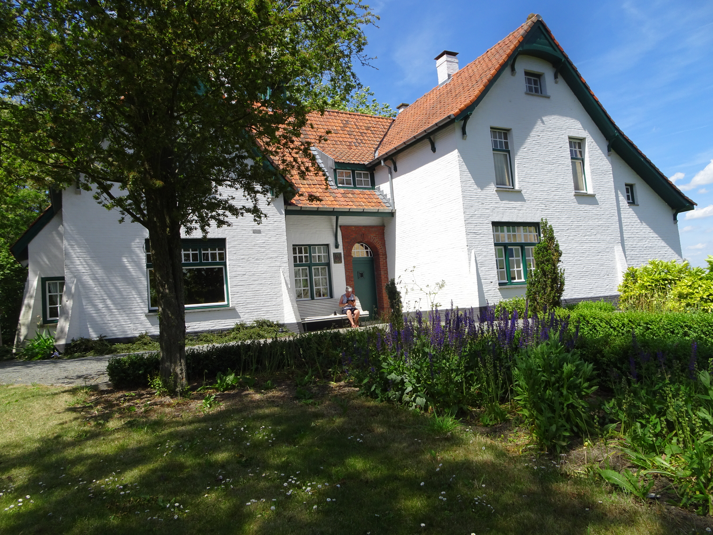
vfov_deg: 56.8
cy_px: 268
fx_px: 494
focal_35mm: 24
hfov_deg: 71.6
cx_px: 356
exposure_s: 1/800
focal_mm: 4.1
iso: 80
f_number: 3.5
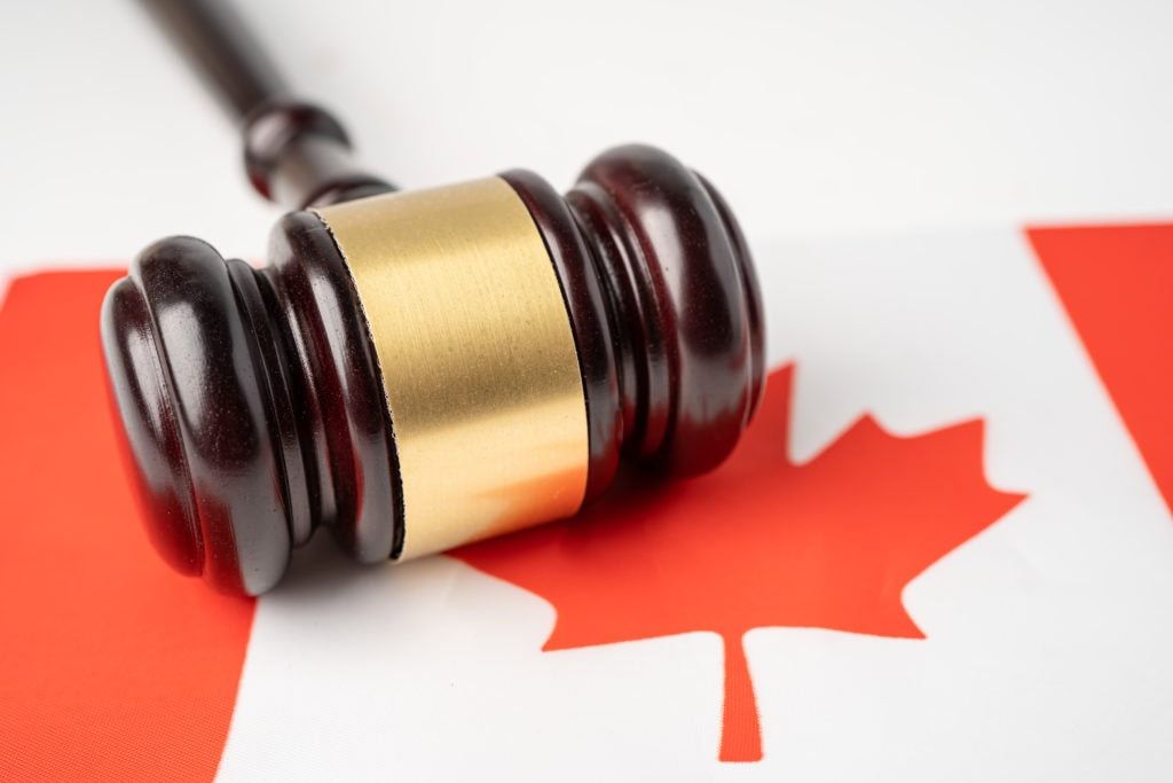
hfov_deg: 39.6
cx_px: 586
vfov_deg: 27.0
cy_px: 392
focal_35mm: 50
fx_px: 1629
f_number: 5.6
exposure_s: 1/60
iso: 100
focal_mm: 50
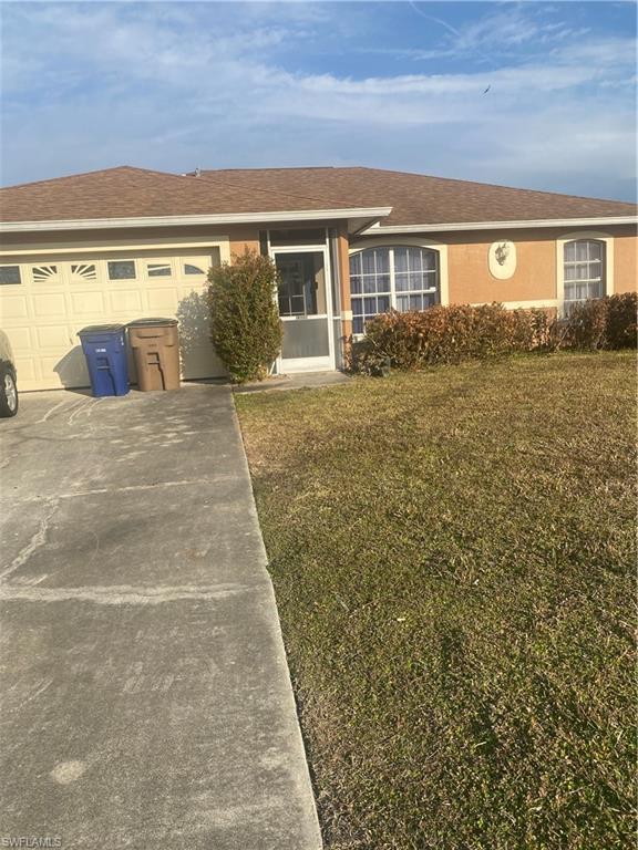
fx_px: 639
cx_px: 319
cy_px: 425
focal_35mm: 26
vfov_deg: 67.3
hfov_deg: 53.1
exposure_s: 1/3205
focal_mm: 4.25
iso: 32
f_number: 1.8
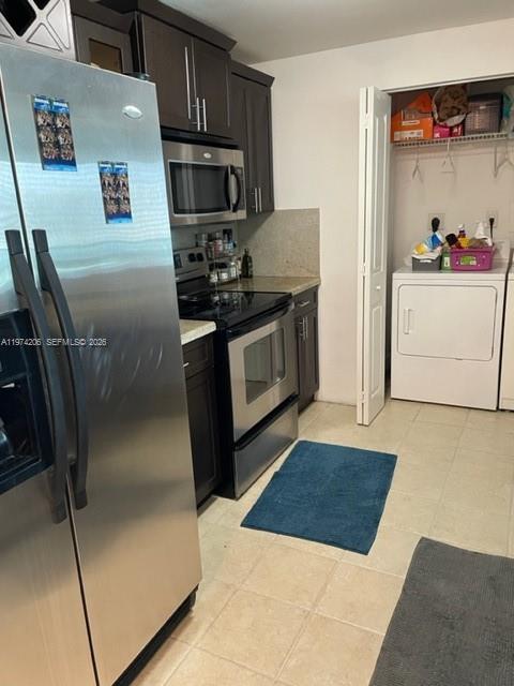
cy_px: 343
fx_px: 515
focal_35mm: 26
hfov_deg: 53.1
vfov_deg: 67.3
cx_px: 257
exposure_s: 1/60
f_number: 1.6
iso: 400
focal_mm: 4.2
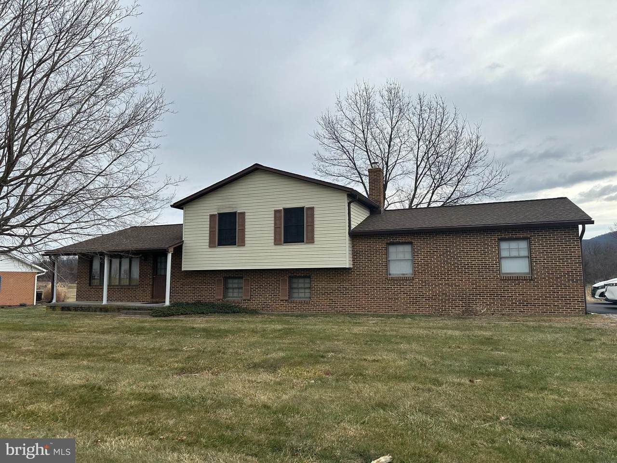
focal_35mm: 24
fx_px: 428
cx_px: 308
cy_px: 232
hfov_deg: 71.6
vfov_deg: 56.8
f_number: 1.78
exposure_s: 1/3472
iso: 80
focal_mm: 6.86
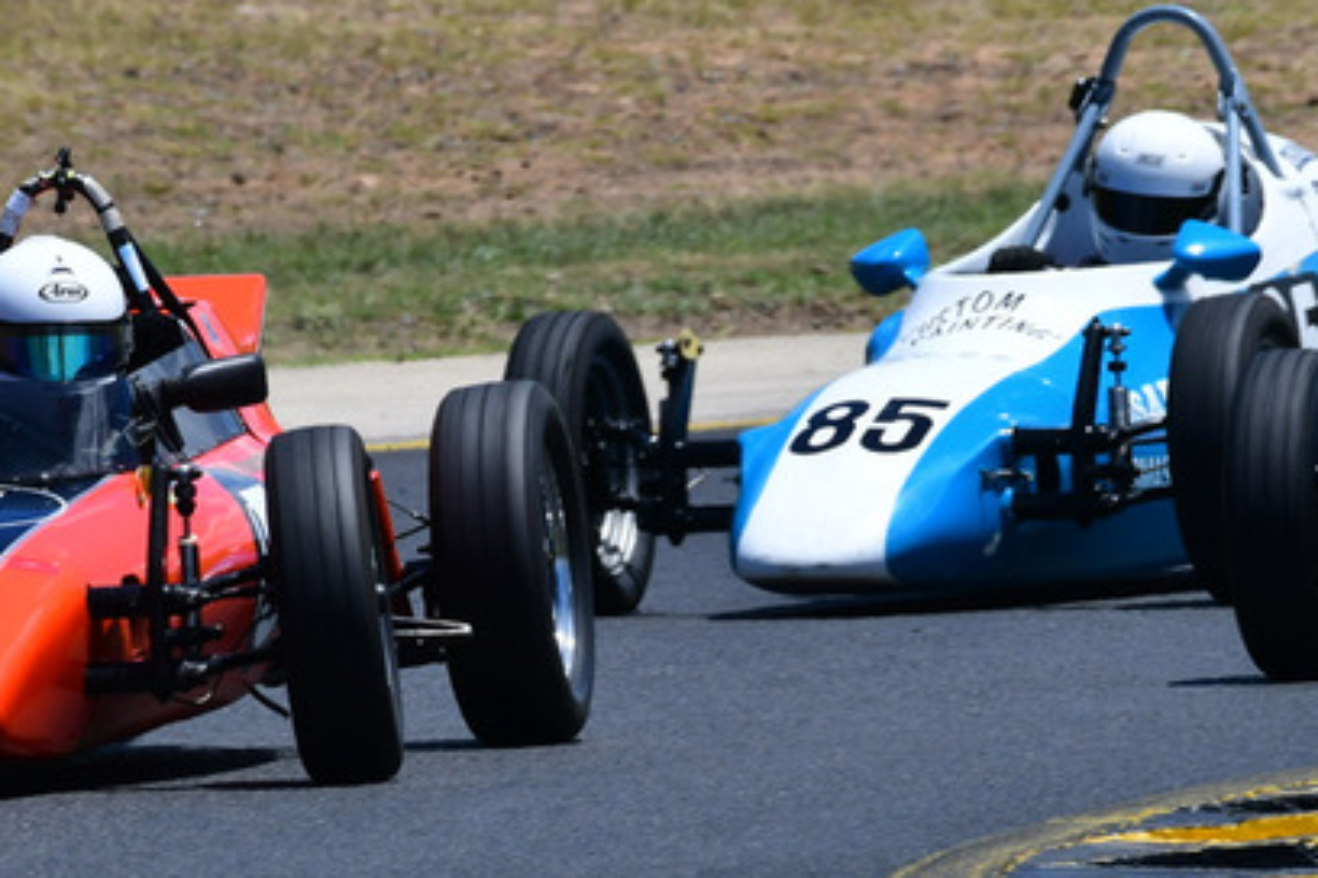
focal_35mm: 1117
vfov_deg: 1.2
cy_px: 468
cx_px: 465
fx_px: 40891
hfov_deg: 1.8
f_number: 11
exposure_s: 1/640
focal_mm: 380
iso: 320
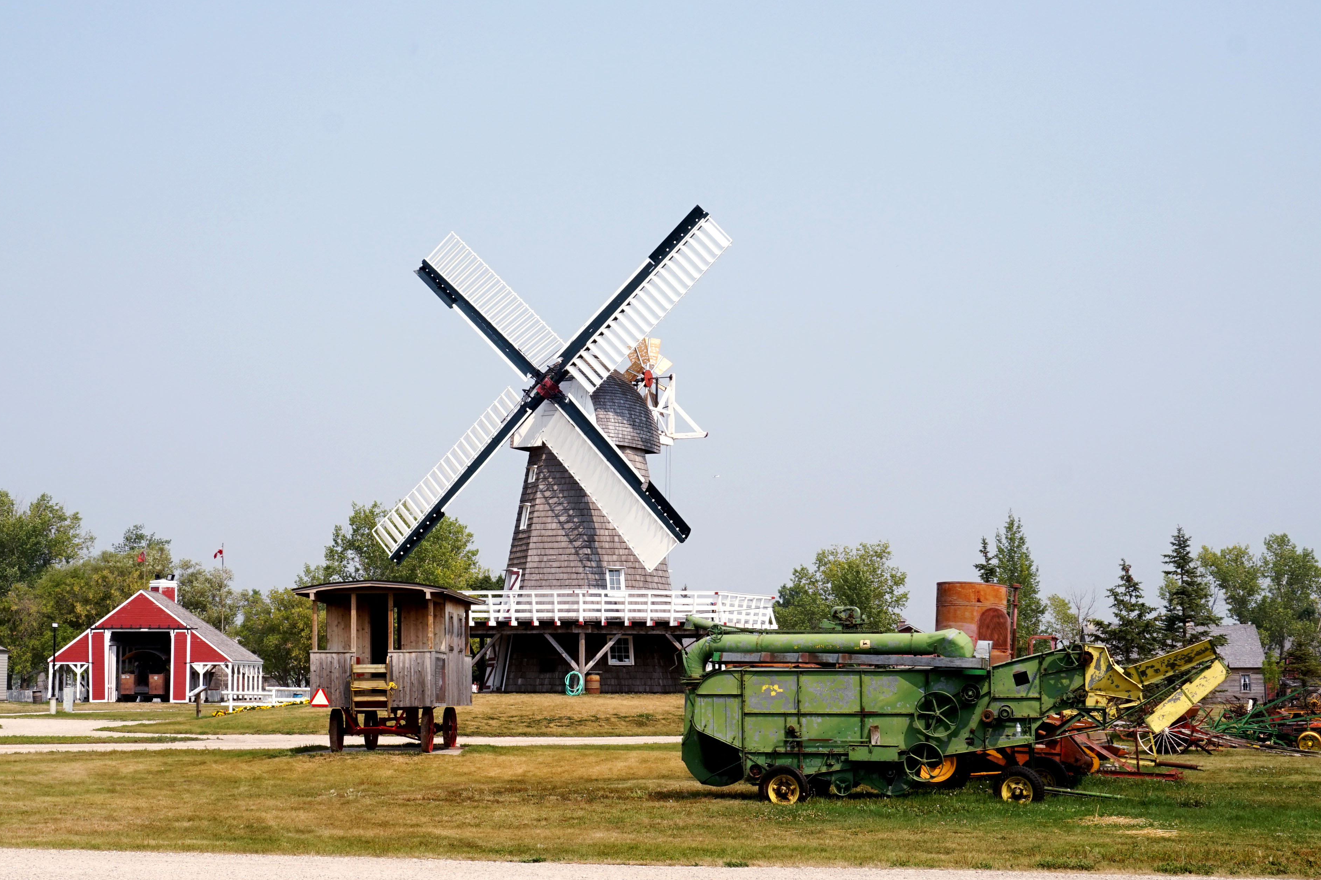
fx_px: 2300
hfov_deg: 32.0
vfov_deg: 21.6
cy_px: 410
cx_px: 568
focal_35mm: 63
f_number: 14
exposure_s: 1/125
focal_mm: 29
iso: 100
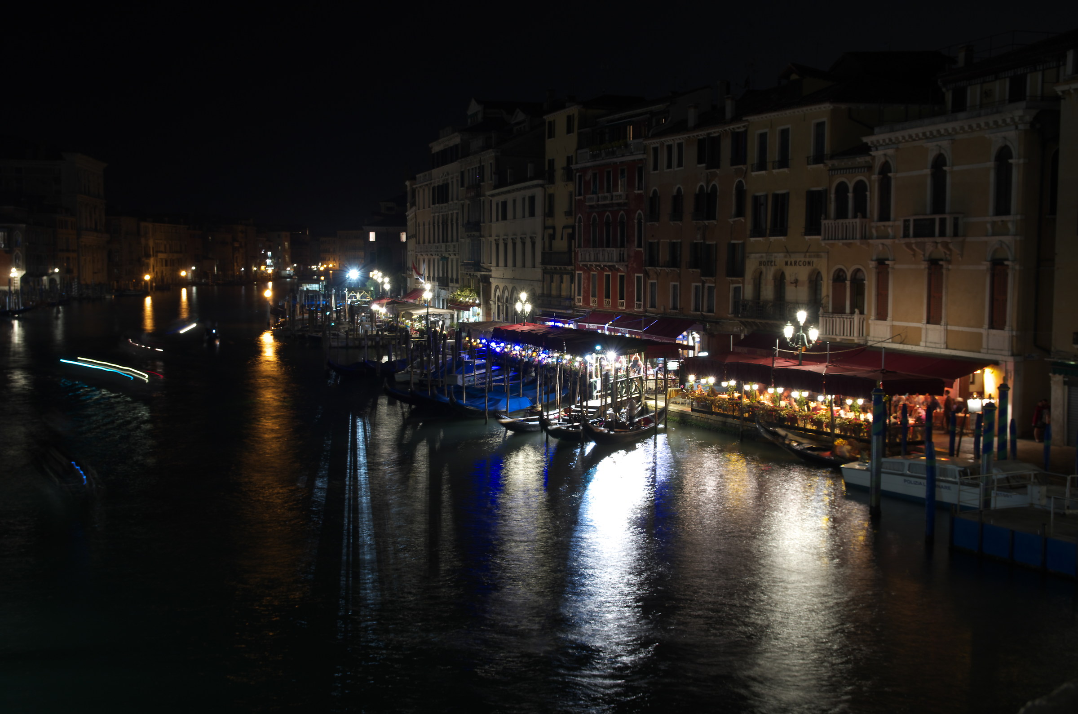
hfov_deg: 45.5
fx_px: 1285
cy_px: 357
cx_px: 539
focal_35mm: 43
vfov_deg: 31.0
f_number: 7.1
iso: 100
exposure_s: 6
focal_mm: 29
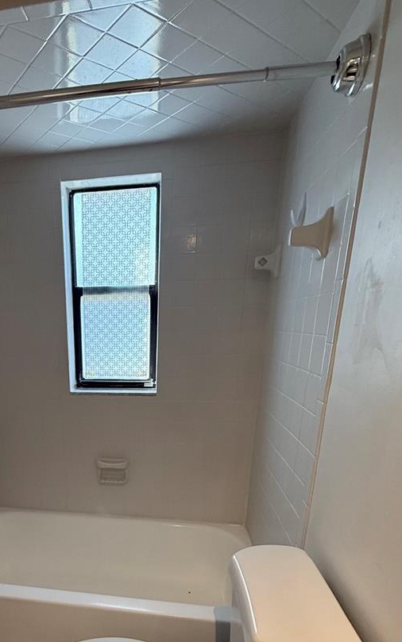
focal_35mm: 22
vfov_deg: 76.0
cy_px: 449
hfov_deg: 52.9
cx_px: 106
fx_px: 385
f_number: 2.2
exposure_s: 1/120
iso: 160
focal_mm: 2.22
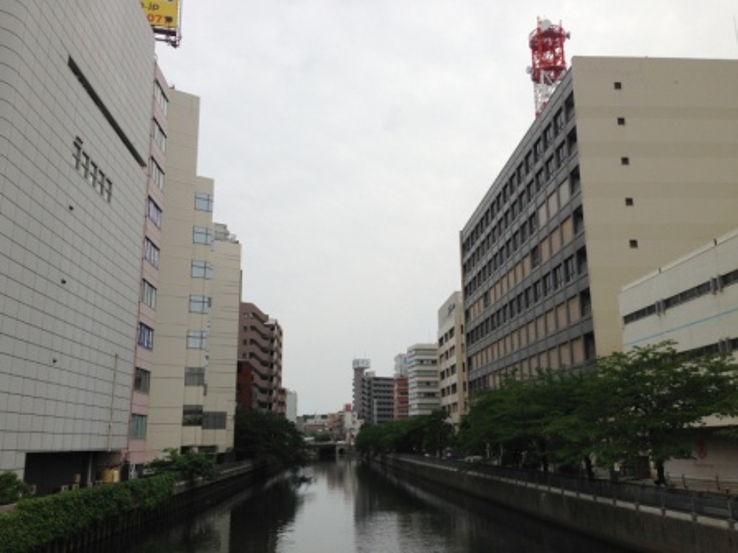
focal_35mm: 33
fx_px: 704
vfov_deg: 42.9
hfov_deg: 55.4
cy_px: 276
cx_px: 369
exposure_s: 1/1391
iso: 50
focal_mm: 4.13
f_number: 2.4
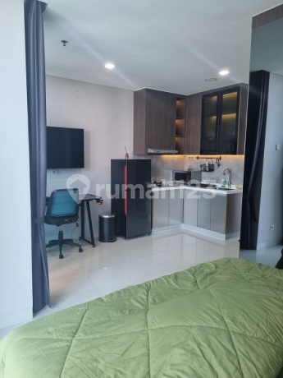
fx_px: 283
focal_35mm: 26
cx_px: 142
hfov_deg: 53.1
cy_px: 189
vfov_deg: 67.3
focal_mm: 5.4
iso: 200
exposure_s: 1/100
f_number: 1.8
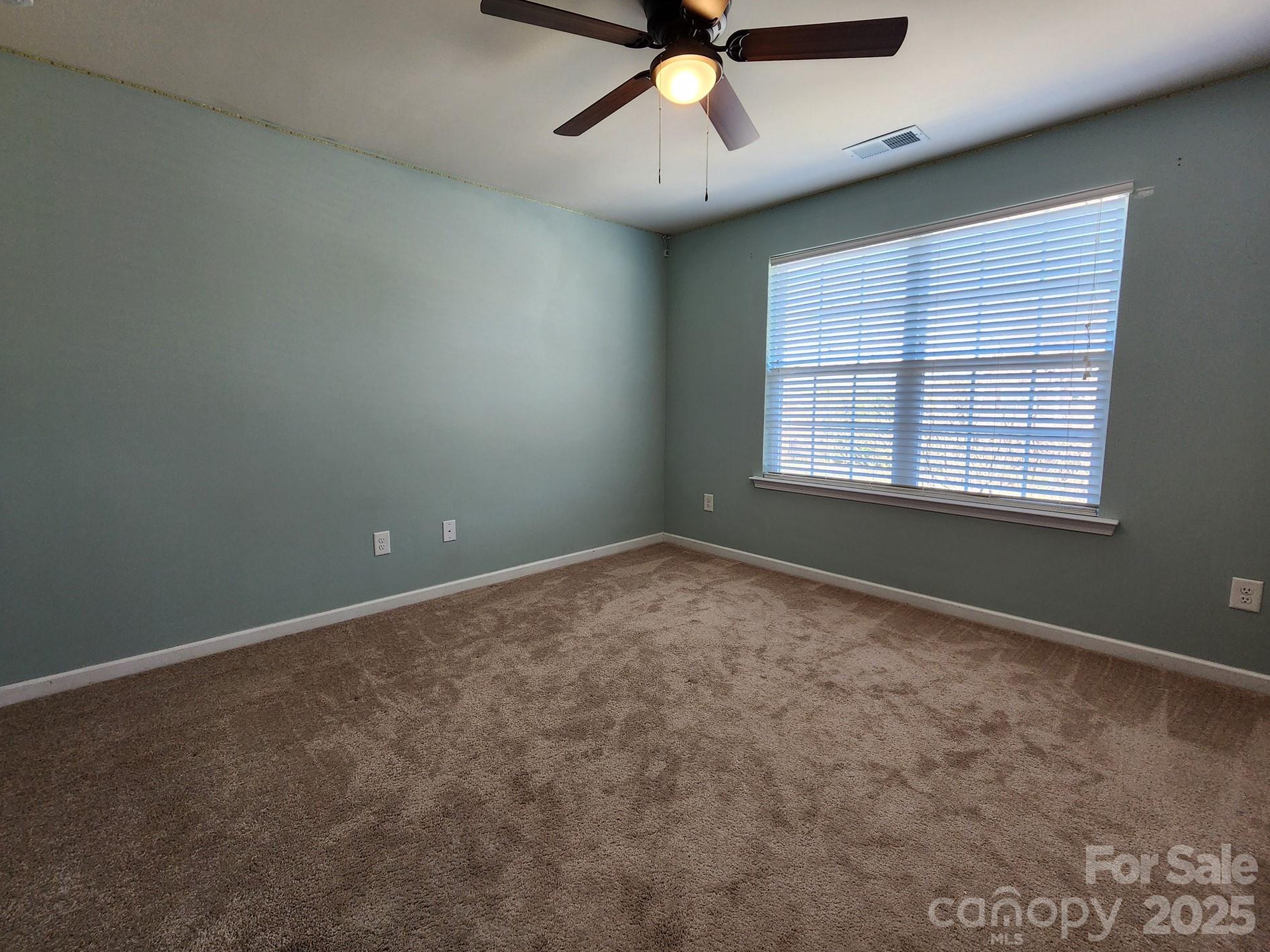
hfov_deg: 102.1
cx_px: 622
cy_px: 458
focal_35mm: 14
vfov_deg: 85.6
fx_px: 514
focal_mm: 2.2
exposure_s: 1/60
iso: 160
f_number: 2.2
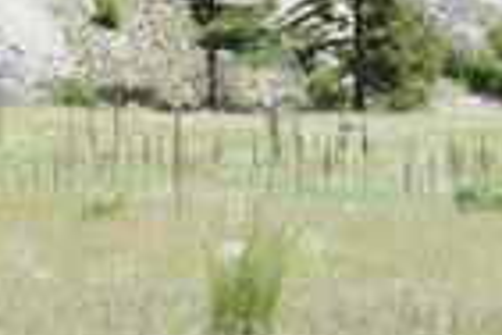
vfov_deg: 6.2
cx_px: 224
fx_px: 3081
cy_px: 87
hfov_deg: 9.3
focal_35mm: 221
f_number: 9
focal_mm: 26
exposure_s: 1/320
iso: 200
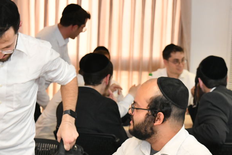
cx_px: 98
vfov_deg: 11.5
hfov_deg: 17.2
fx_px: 767
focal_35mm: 119
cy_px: 133
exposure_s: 1/200
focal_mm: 50
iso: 2500
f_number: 5.6
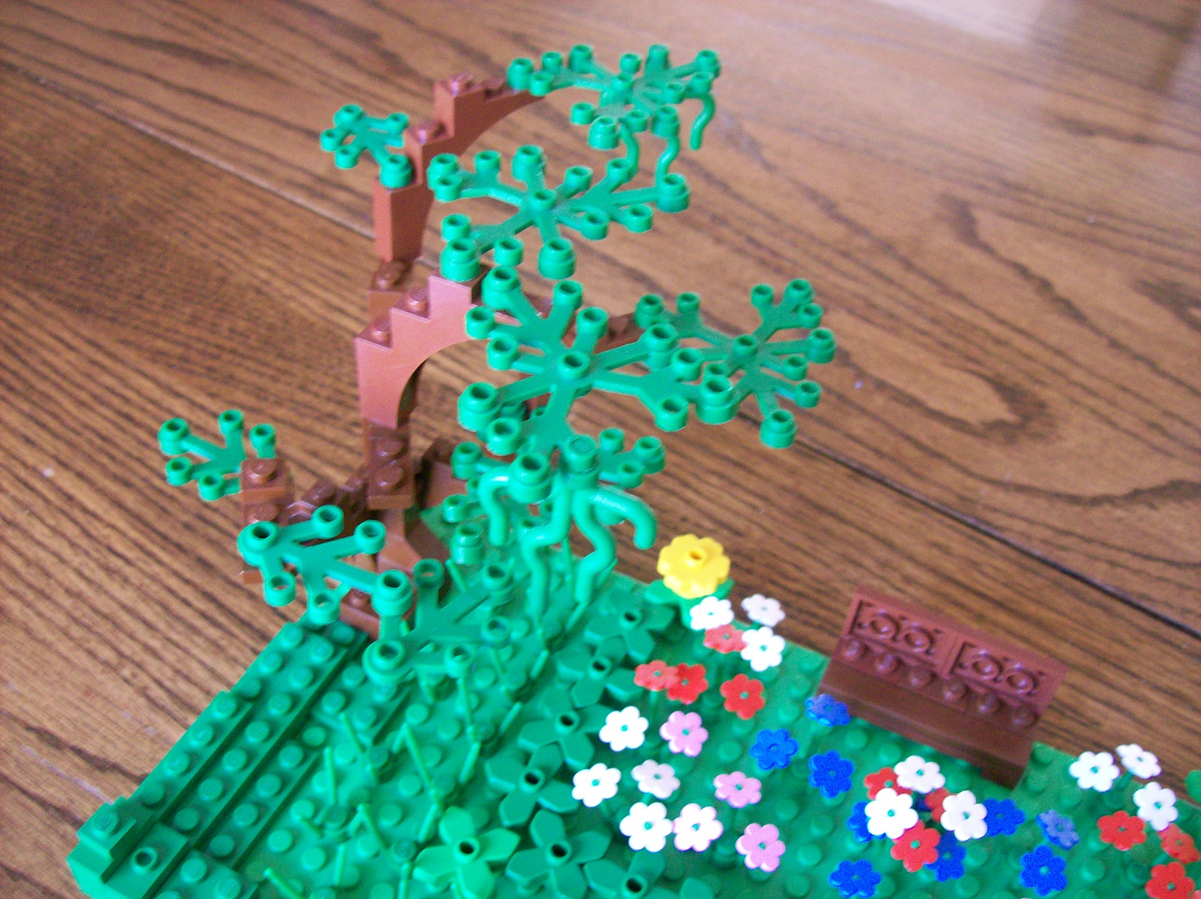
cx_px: 600
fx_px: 1248
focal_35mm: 36
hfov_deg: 51.4
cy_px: 450
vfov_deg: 39.6
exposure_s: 1/9.23
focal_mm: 6
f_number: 2.7
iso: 160
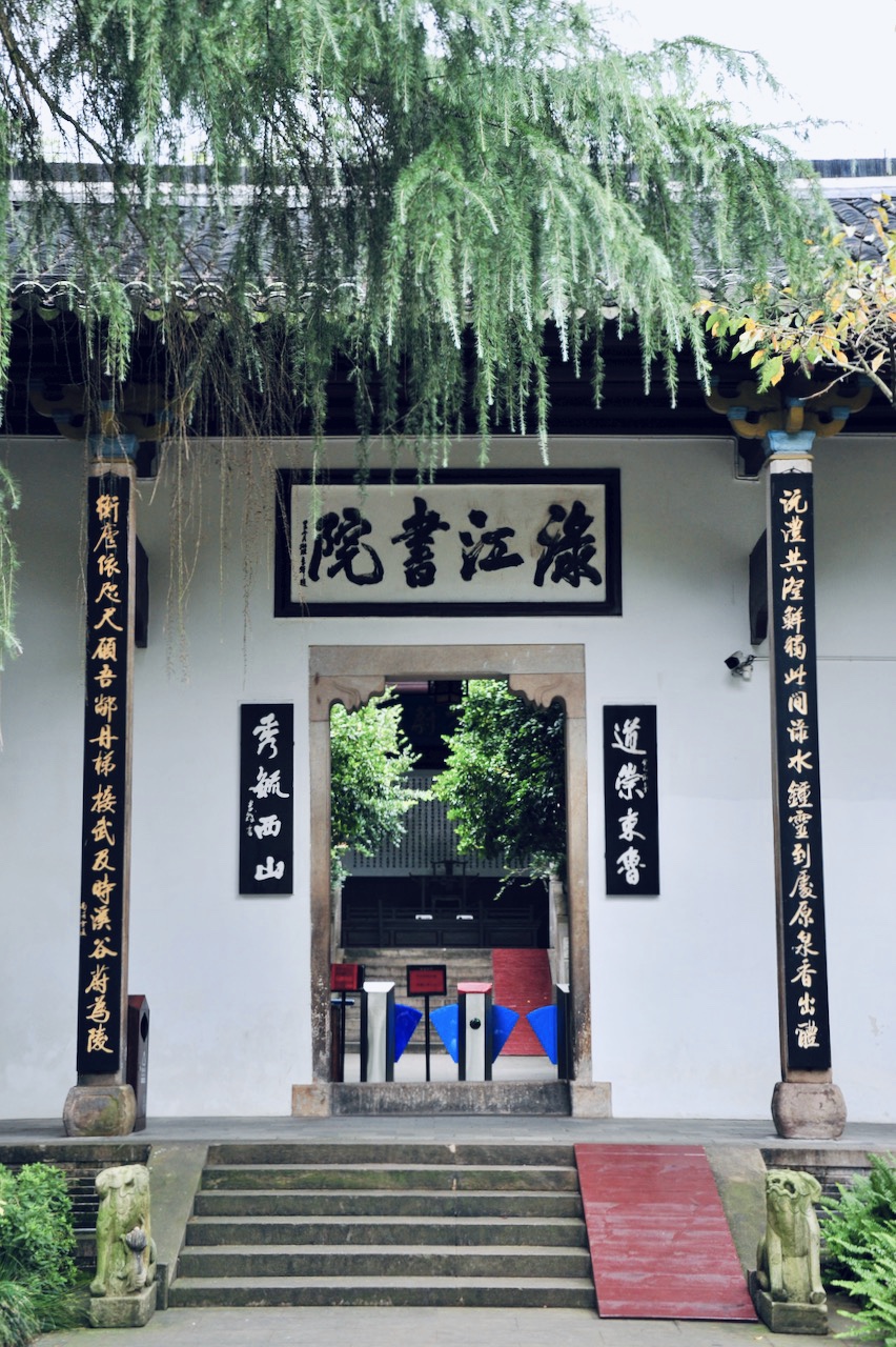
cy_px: 674
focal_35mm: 55
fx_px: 2055
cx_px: 448
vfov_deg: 36.3
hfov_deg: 24.6
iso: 640
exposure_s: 1/80
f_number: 4.5
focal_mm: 55
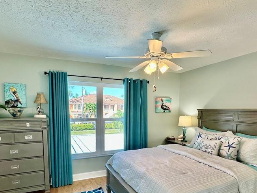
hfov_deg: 76.4
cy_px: 124
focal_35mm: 22
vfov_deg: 60.0
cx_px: 125
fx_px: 163
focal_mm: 2.22
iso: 50
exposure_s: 1/120
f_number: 2.2
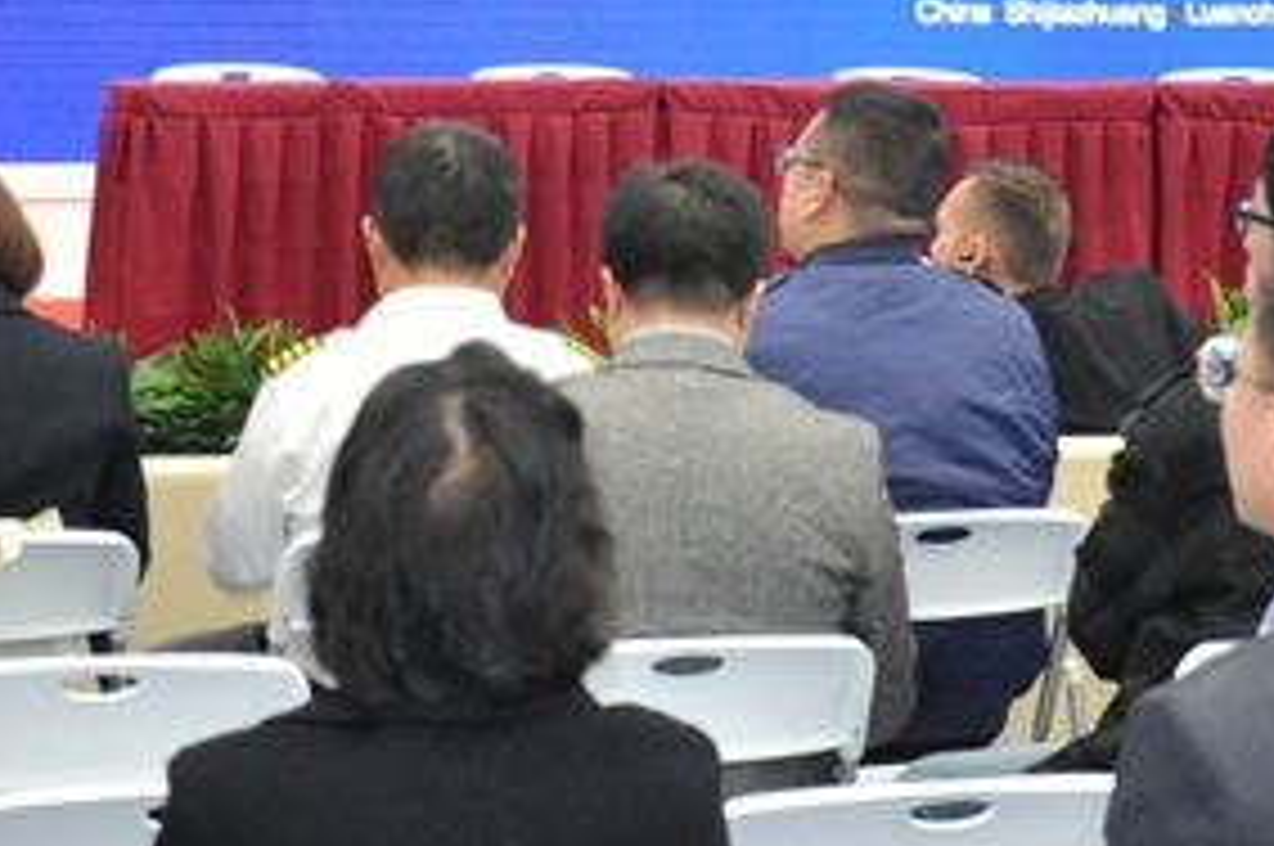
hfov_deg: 14.2
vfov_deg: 9.4
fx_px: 5090
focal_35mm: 144
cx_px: 819
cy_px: -34
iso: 2000
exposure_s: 1/200
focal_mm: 34
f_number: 4.2
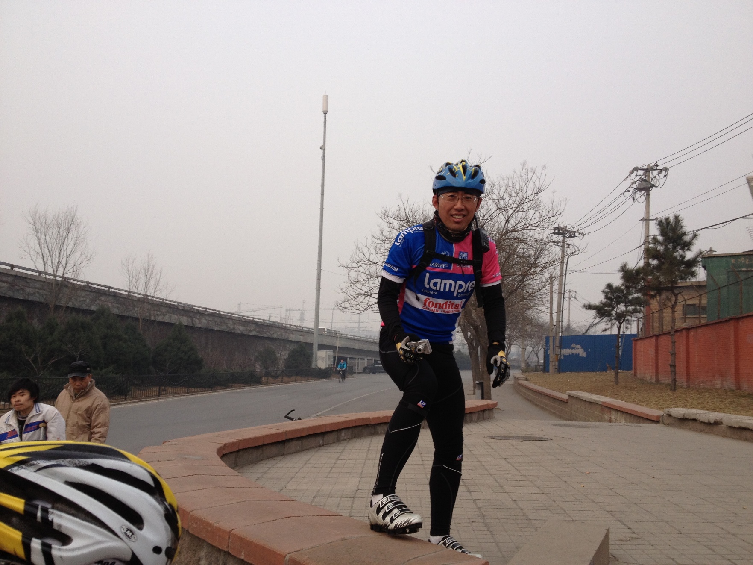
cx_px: 376
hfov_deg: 52.6
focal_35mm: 35
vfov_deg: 40.7
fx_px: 761
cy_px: 282
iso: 64
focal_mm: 4.28
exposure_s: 1/521
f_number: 2.4
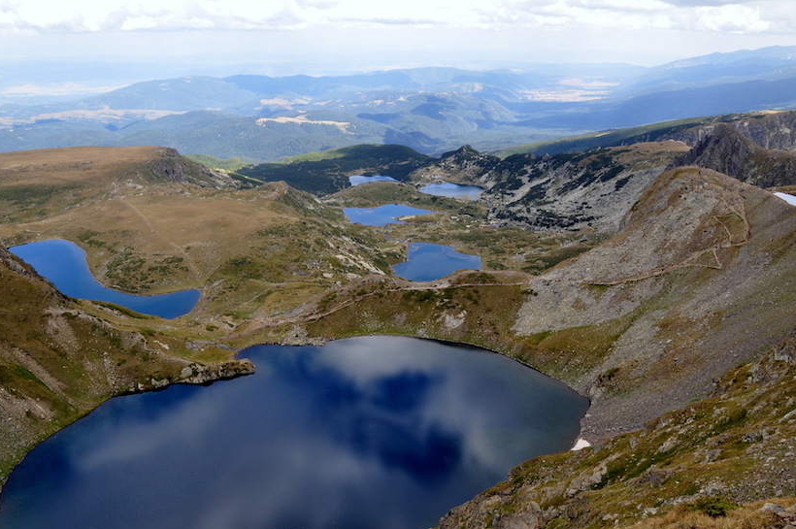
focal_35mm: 28
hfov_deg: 65.5
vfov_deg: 46.3
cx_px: 393
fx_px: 618
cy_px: 264
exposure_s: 1/125
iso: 200
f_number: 9
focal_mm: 18
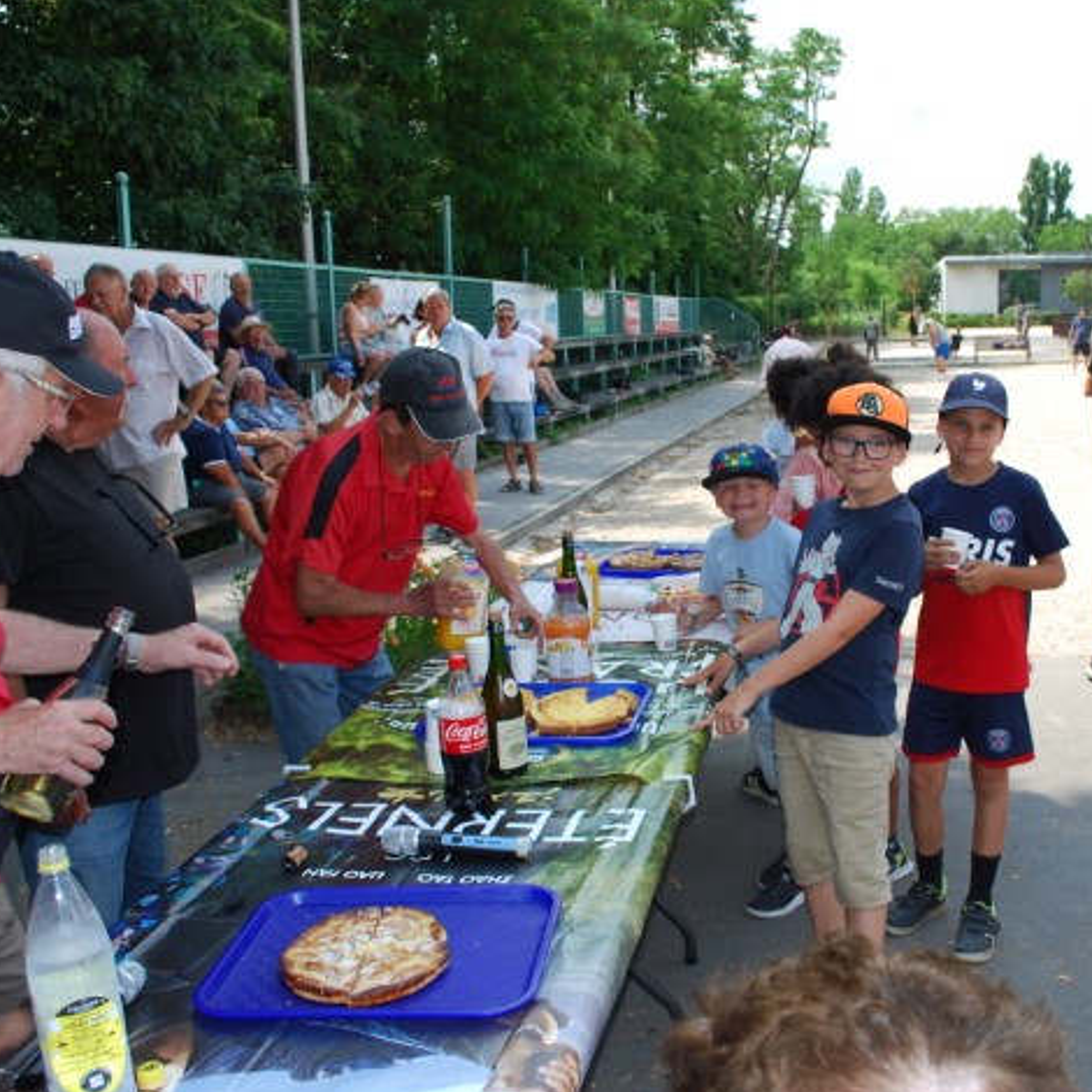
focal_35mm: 35
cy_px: 547
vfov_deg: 47.2
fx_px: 1249
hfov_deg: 46.8
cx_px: 684
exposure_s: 1/200
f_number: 5.6
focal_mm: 18
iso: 100
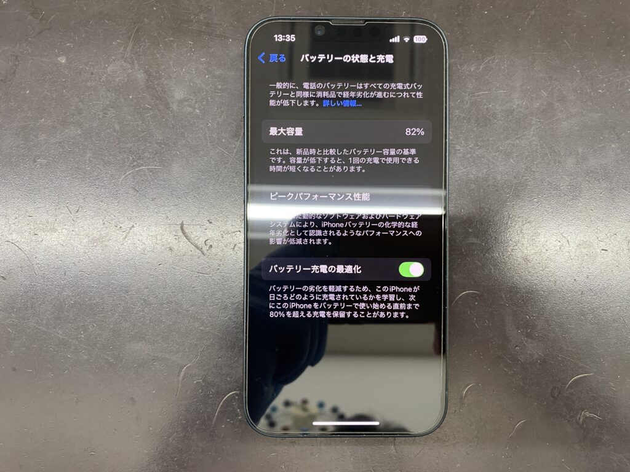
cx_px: 315
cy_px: 236
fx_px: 473
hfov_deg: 67.3
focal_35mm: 26
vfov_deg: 53.1
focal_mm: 4.25
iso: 125
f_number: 1.8
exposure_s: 1/60
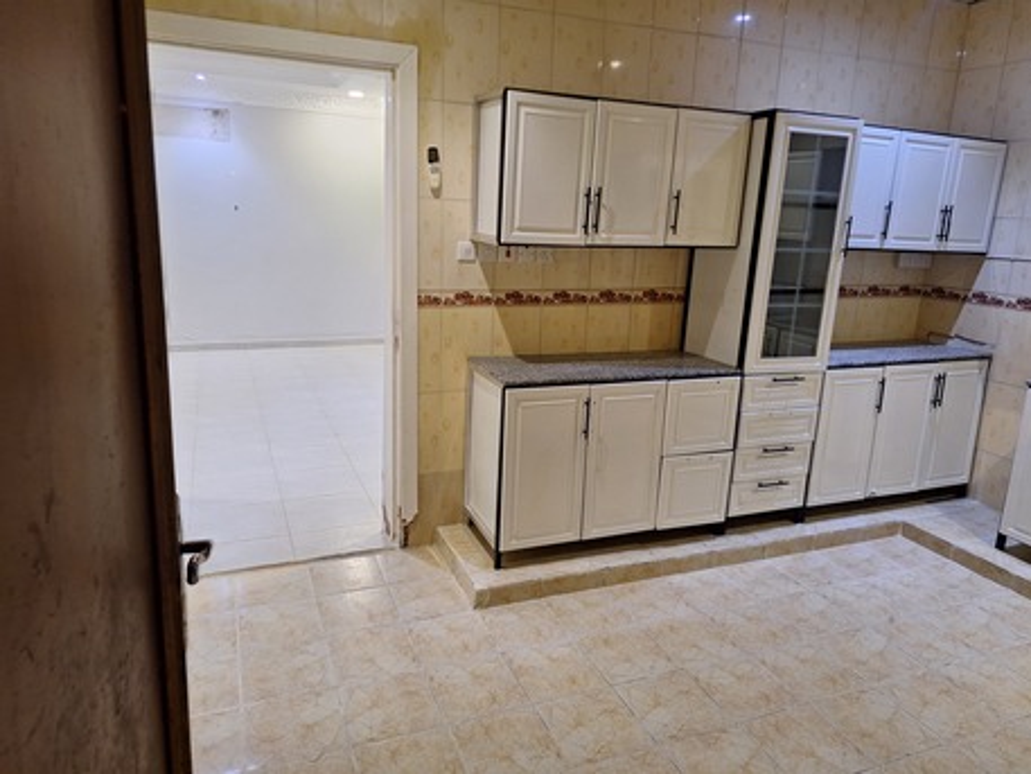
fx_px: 685
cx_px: 516
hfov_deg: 73.9
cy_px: 387
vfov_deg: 58.9
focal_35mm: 23
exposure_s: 1/40
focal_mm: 5.54
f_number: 1.8
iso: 200
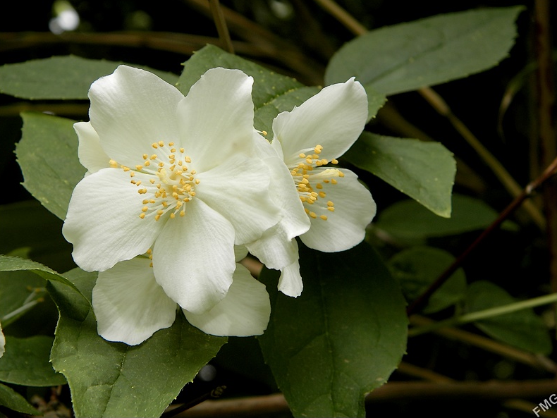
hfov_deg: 23.6
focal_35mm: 83
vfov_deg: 17.8
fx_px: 1336
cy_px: 207
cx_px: 279
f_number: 4.2
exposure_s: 1/160
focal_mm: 14.6
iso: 80
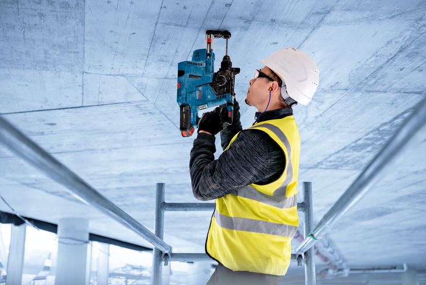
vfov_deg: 26.0
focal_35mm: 52
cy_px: 144
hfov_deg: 38.2
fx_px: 615
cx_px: 210
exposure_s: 1/125
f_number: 2.8
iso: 200
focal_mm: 50
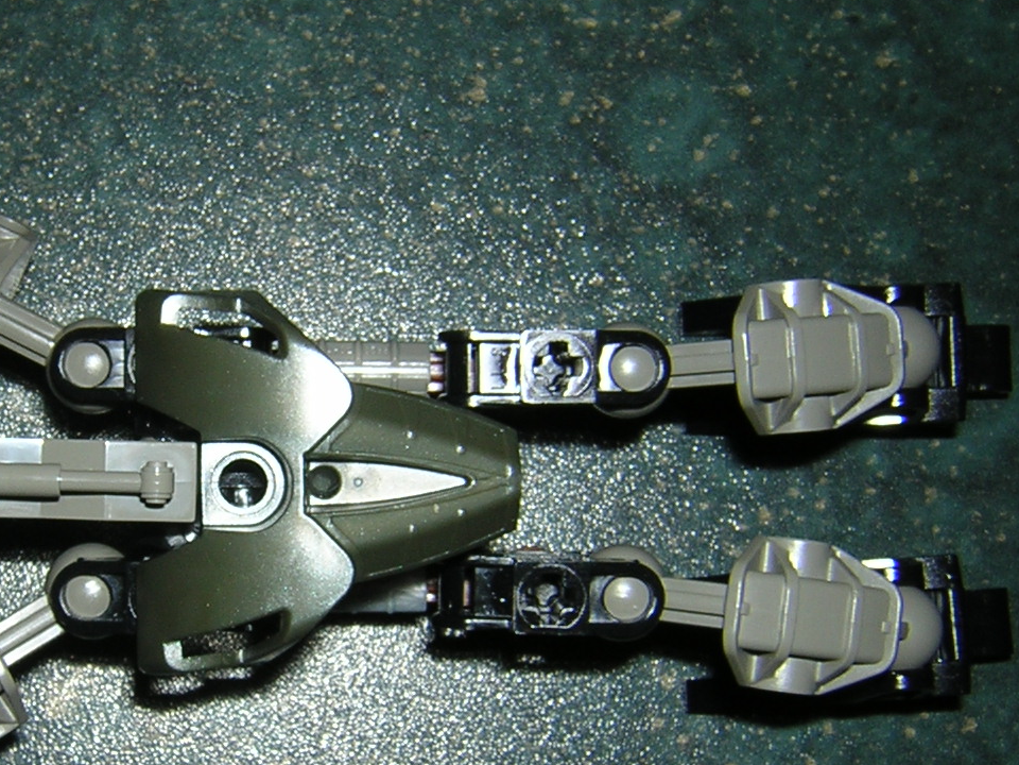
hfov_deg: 31.5
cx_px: 223
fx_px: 1766
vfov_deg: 24.4
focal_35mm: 60
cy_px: 435
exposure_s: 1/60.1
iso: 100
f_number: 5.2
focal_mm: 4.7
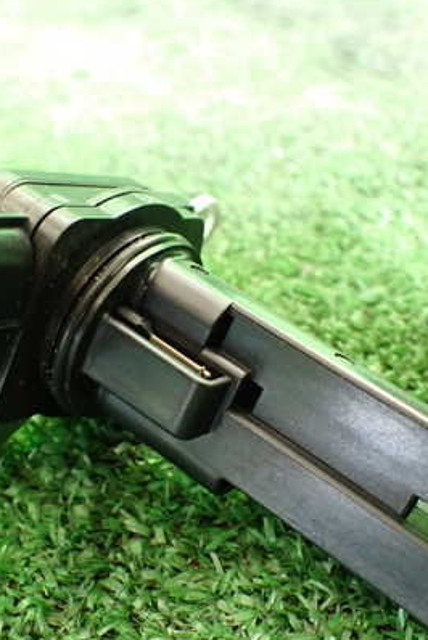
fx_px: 837
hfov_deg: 28.6
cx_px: 167
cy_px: 341
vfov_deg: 41.9
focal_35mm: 47
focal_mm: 5.4
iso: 640
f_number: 2.3
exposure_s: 1/125
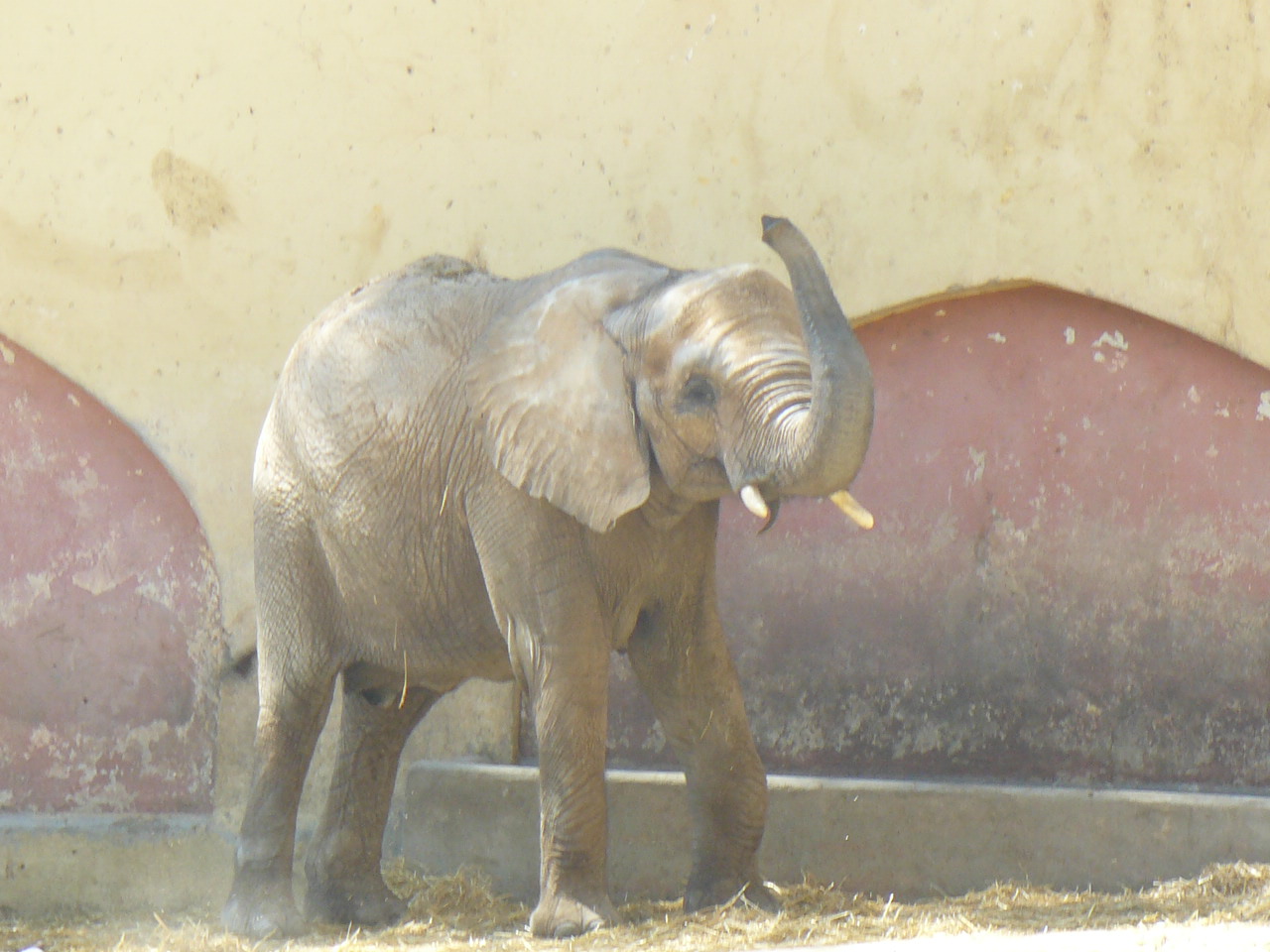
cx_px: 635
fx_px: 9649
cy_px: 476
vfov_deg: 5.7
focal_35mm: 263
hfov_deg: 7.5
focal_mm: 29.1
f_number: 4
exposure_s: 1/160
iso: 100
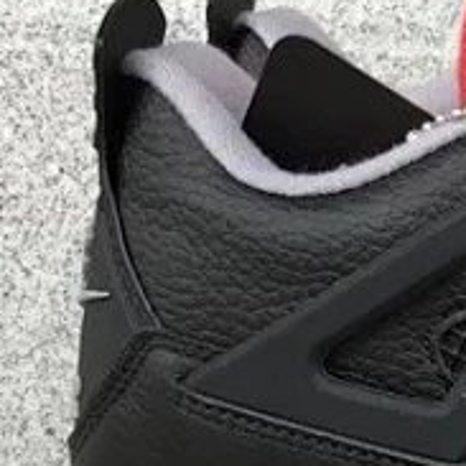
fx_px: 1828
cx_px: 736
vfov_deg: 14.1
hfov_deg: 13.5
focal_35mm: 120
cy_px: 568
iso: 25
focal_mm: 3.3
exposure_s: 1/100
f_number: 2.4
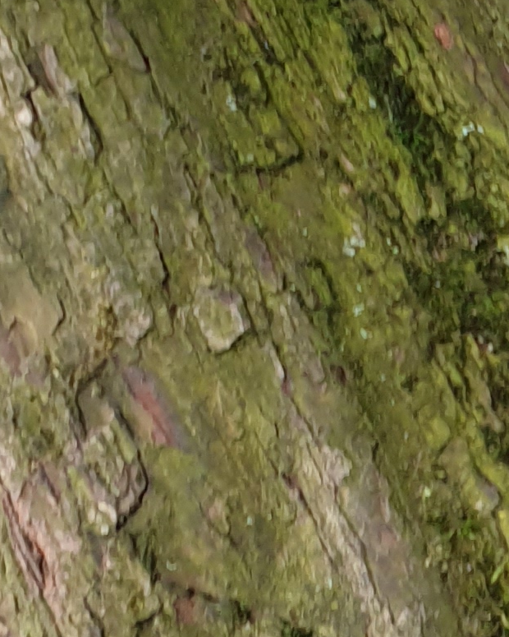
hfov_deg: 10.5
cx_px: 1095
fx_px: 2486
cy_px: 272
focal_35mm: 132
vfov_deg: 14.6
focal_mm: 4.3
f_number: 2.4
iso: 80
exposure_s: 1/50
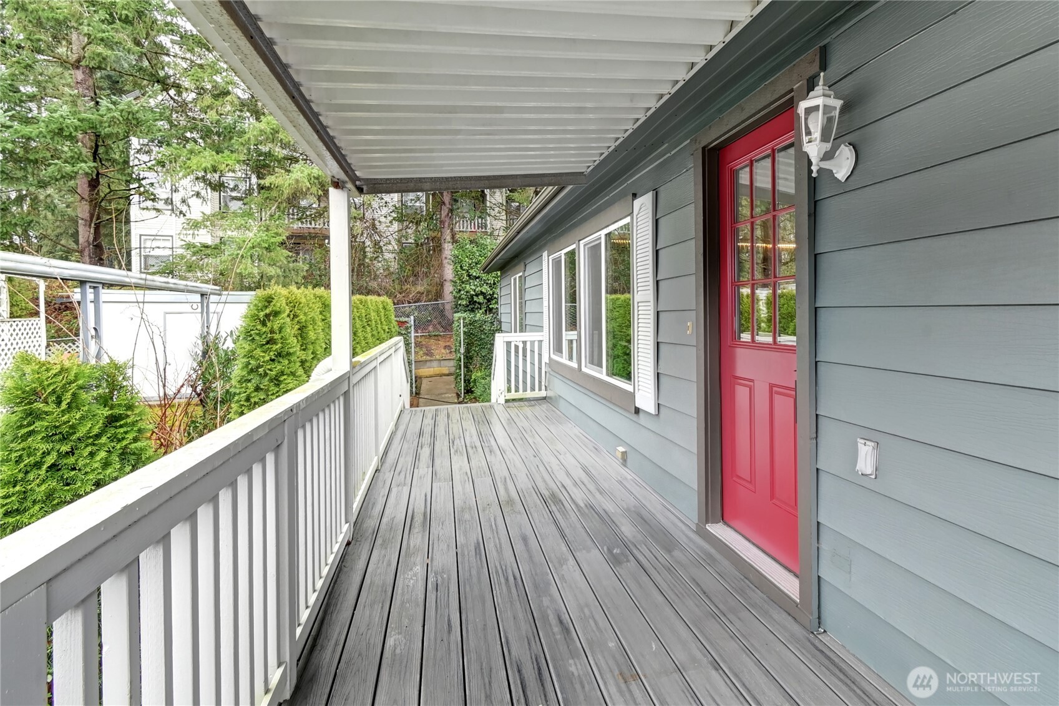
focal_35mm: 15
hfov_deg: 100.4
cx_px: 530
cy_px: 353
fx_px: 441
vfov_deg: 77.3
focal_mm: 10
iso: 1000
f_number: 11
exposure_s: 1/2.5
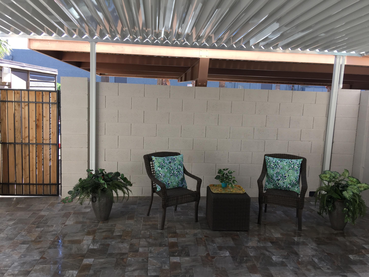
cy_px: 138
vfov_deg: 48.2
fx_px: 309
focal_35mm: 29
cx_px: 184
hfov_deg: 61.7
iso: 32
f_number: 2.2
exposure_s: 1/185
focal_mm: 4.15
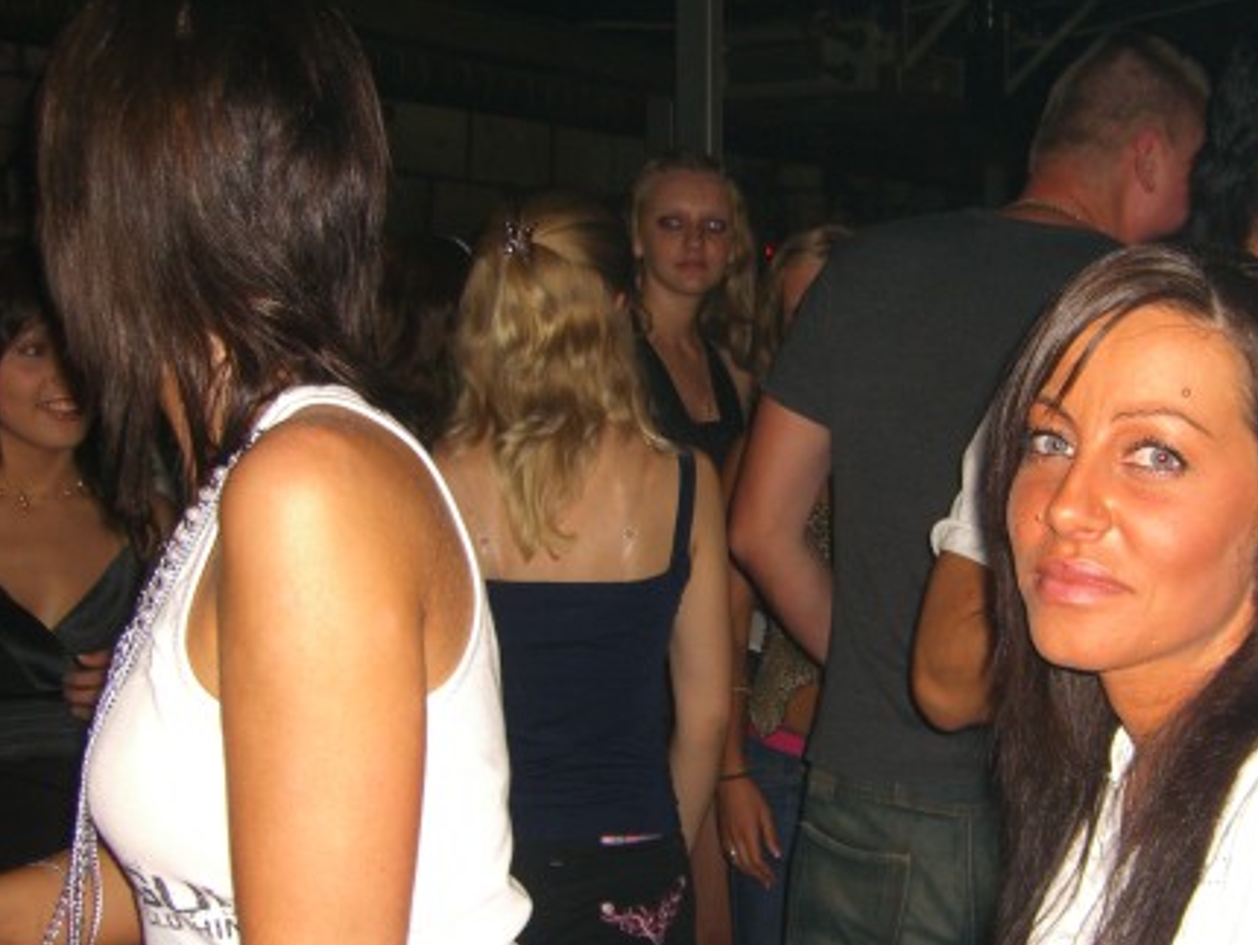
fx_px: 1927
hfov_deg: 35.9
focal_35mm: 53
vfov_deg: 27.5
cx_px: 819
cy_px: 550
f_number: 2.8
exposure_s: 1/60
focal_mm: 7.9
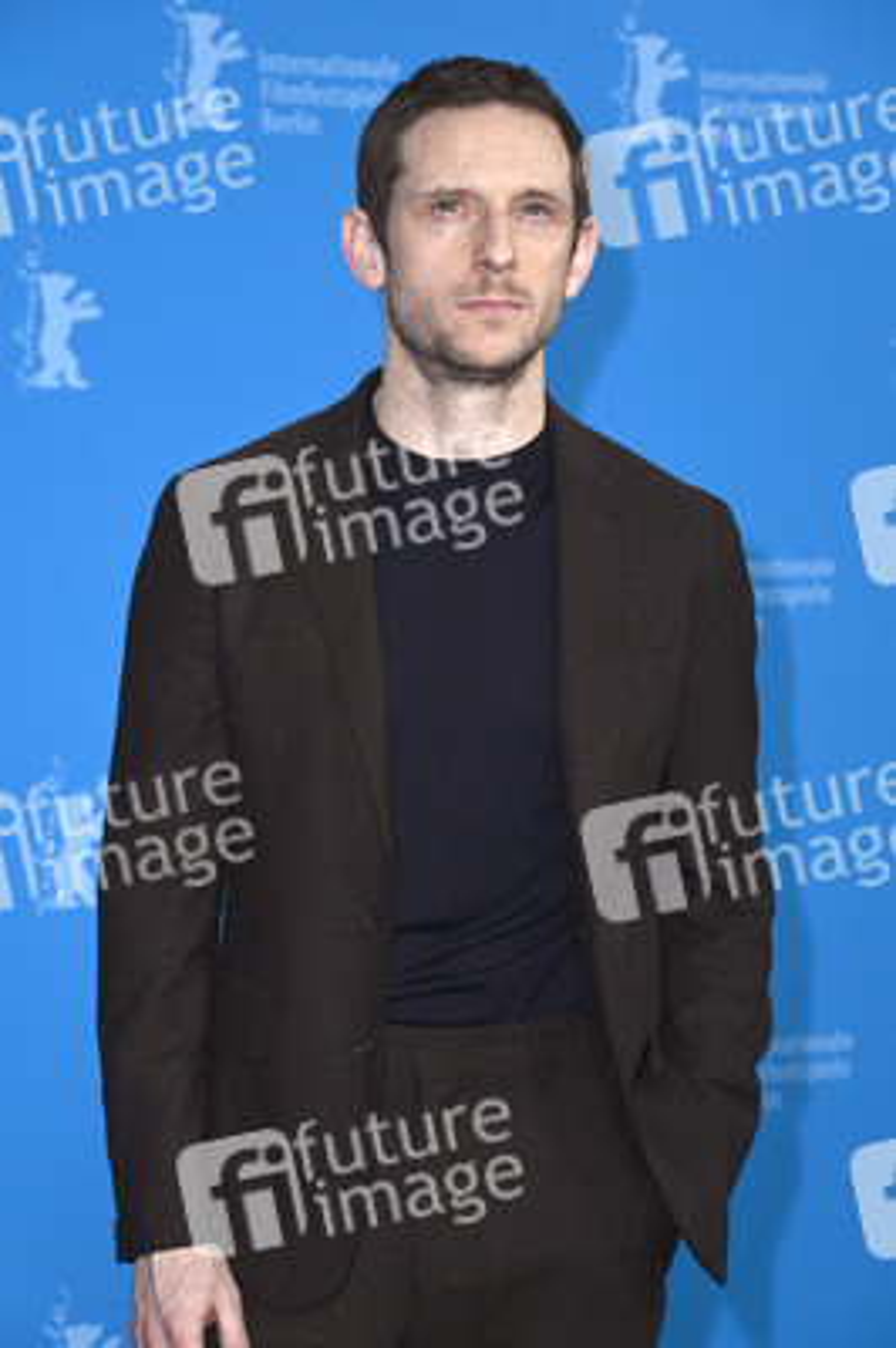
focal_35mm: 100
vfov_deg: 20.4
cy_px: 674
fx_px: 3740
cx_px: 448
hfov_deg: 13.7
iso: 800
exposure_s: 1/250
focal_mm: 100
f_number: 5.6
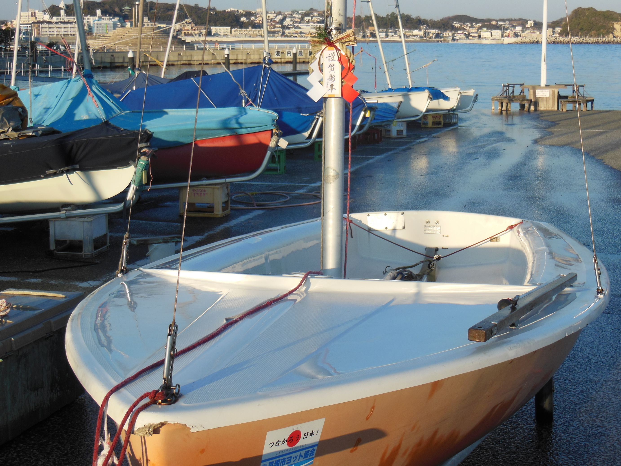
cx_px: 310
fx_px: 1076
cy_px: 233
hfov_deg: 32.2
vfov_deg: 24.4
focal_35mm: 60
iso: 125
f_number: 5
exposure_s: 1/500
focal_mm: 10.7
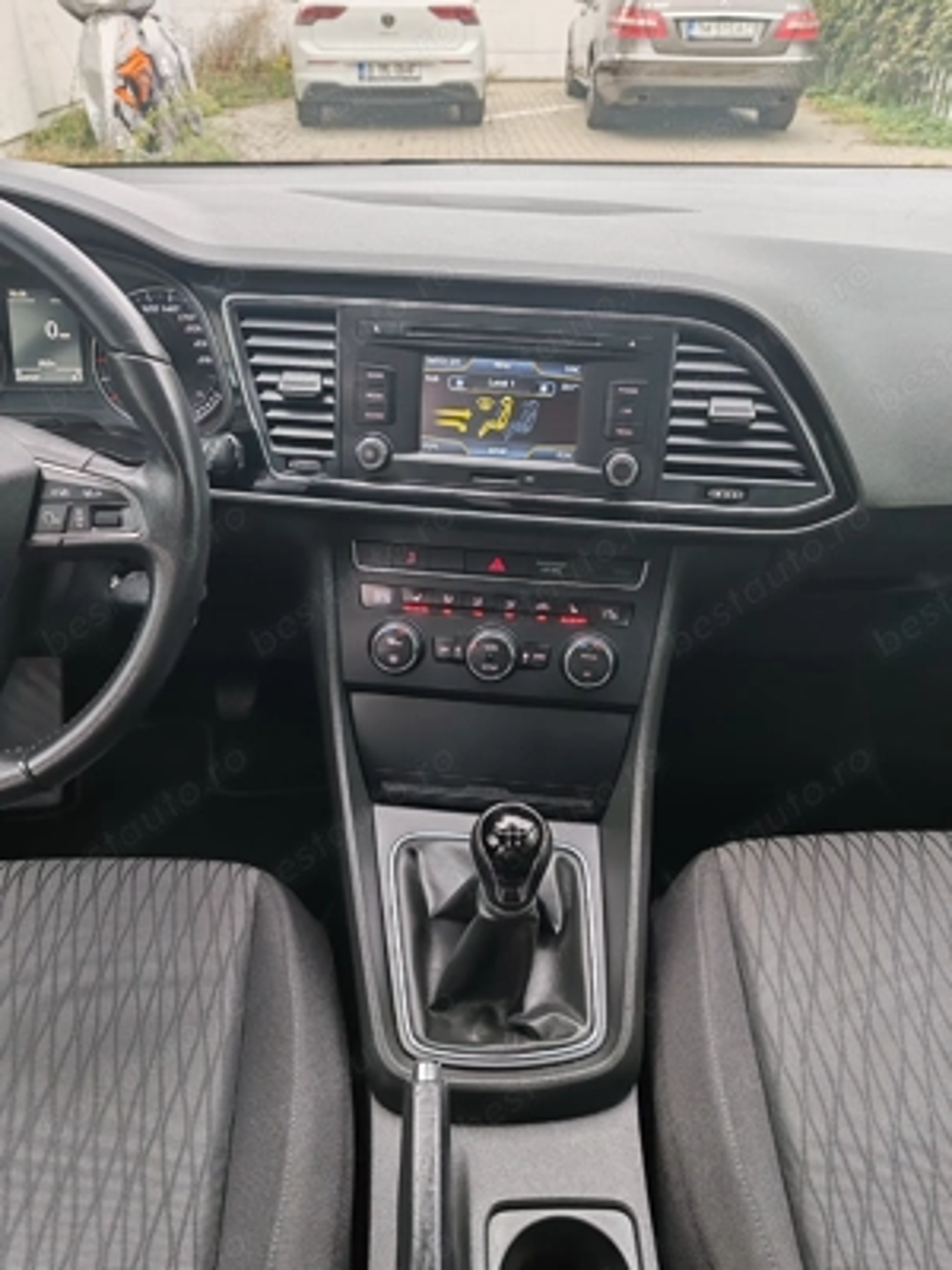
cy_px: 635
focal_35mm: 27
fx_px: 990
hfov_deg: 51.4
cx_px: 476
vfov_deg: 65.3
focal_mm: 6.12
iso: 160
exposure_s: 1/100
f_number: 1.9
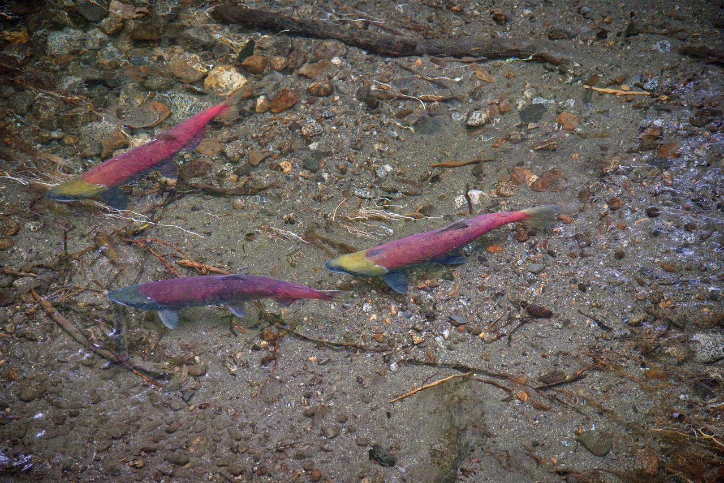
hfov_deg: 17.1
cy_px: 242
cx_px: 362
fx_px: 2414
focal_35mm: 120
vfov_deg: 11.4
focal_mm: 120
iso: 1250
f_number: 4
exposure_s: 1/250
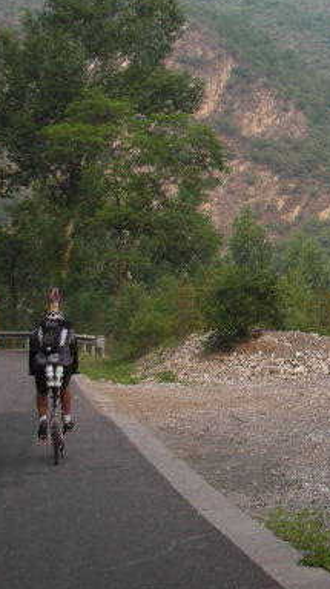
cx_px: 497
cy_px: 200
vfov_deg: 20.9
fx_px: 1589
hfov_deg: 11.4
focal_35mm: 102
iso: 50
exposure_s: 1/314
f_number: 3
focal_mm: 5.8
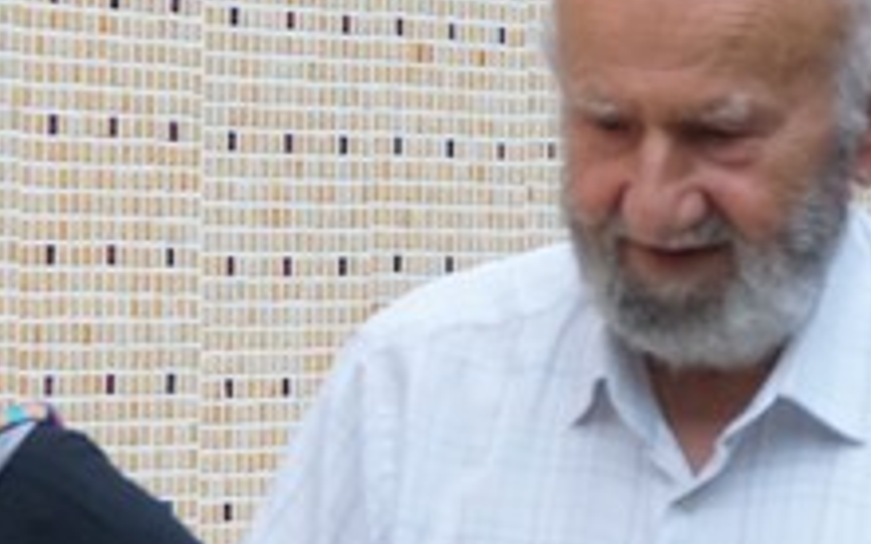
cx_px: -67
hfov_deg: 7.6
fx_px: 6550
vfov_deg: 4.7
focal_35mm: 276
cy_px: 660
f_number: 4
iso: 1600
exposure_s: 1/160
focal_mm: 54
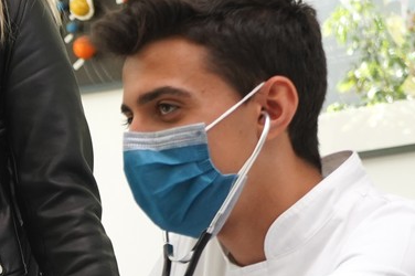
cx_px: -146
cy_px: 304
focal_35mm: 196
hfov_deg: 10.3
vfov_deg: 7.0
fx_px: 2257
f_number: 4.5
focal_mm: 46
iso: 1250
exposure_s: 1/100
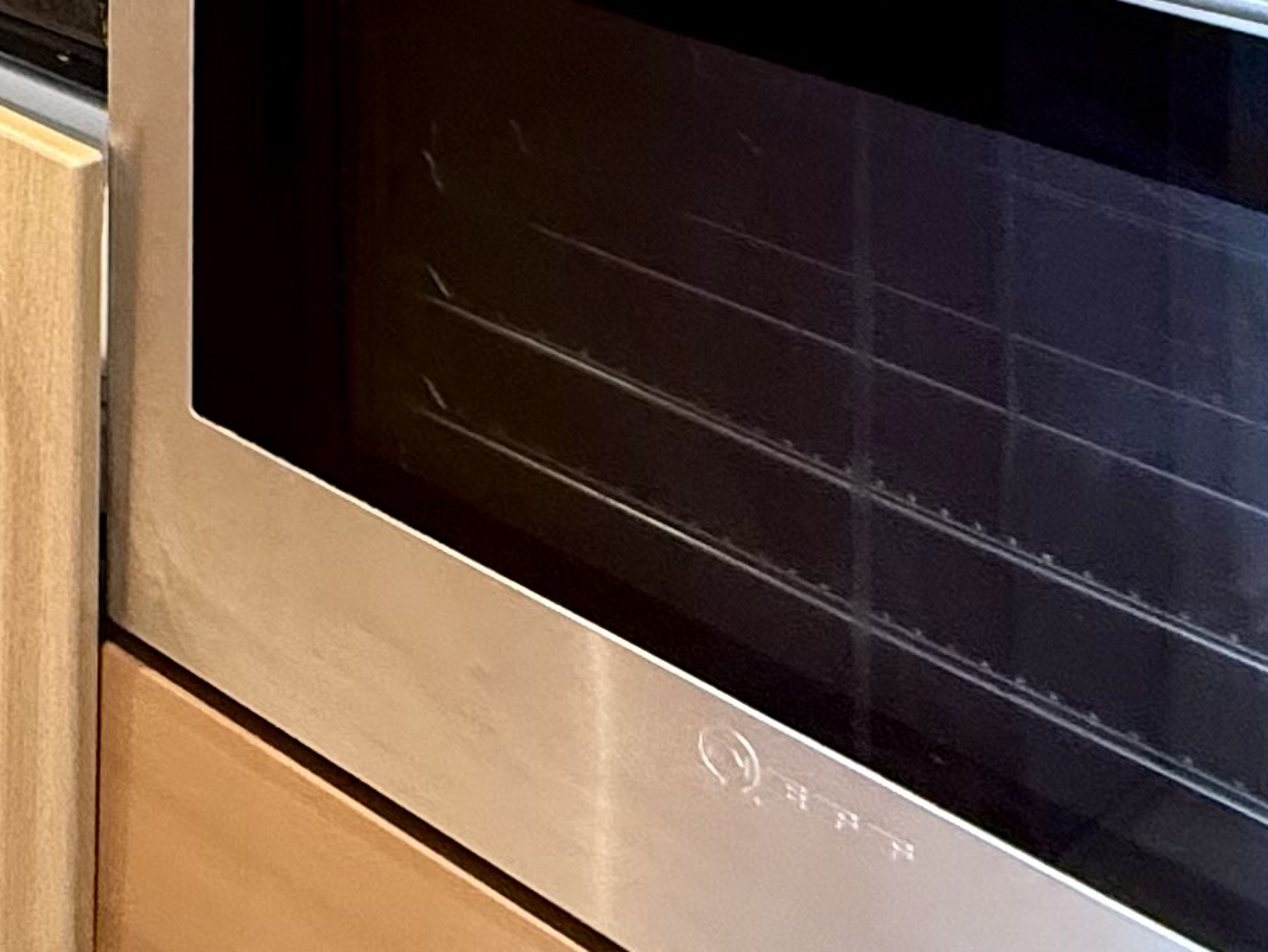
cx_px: -779
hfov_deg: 23.1
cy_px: -850
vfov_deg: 17.9
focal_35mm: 62
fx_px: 2272
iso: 400
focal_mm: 2.22
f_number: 2.2
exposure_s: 1/50
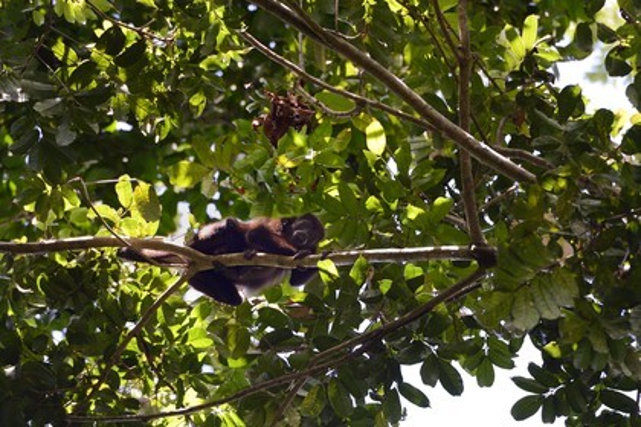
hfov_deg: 10.3
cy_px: 214
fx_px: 3561
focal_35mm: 200
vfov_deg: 6.9
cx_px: 320
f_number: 3.5
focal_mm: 200
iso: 200
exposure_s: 1/160
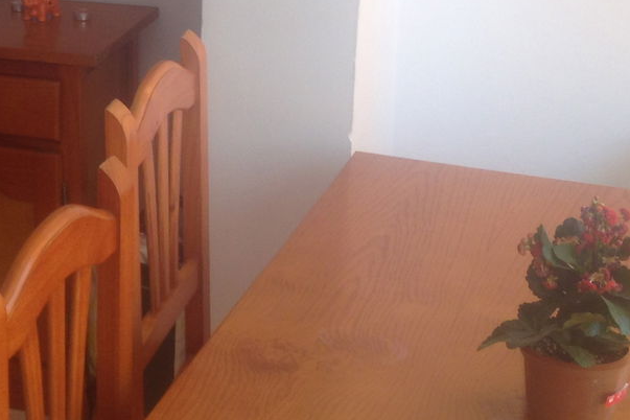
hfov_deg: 21.4
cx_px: -38
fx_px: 1592
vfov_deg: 15.0
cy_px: 103
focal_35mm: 91
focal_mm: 4.12
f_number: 2.4
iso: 50
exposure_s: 1/60
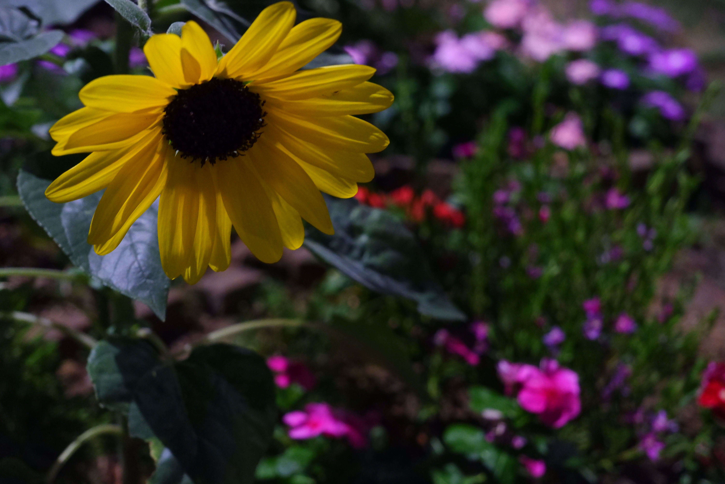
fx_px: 1188
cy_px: 242
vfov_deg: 23.0
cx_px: 362
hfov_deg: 33.9
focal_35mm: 59
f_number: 5.6
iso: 3200
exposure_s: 1/12
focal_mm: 39.6
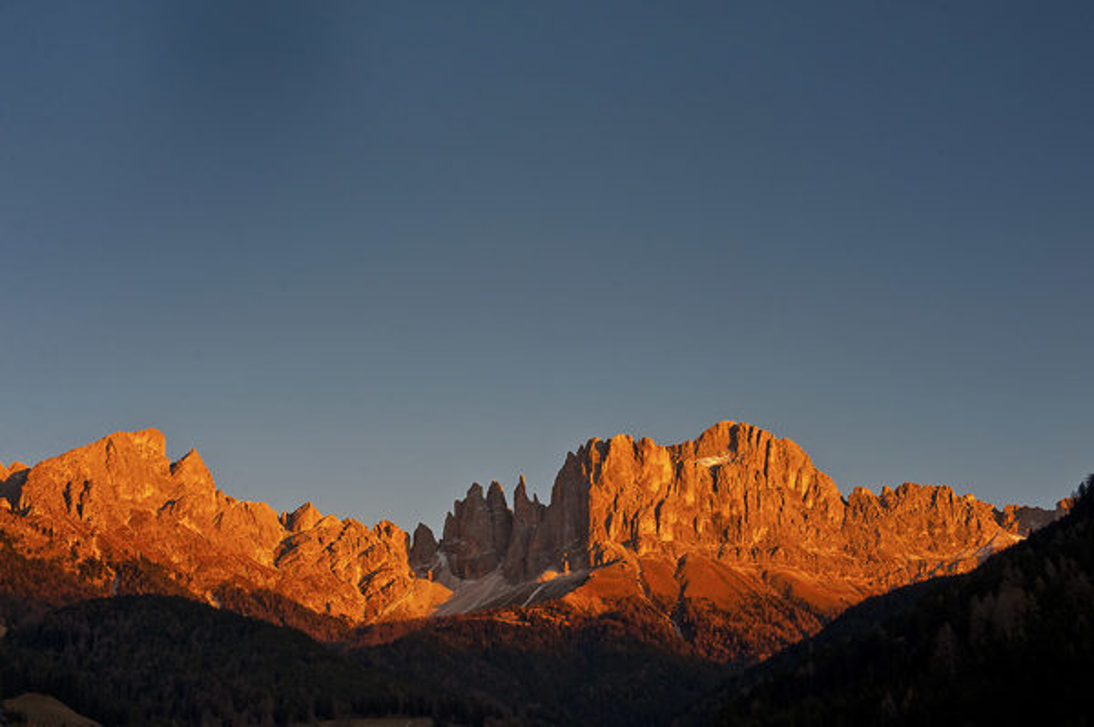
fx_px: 1518
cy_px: 364
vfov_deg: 26.9
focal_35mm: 50
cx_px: 547
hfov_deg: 39.6
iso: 800
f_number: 11
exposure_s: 1/80
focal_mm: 50
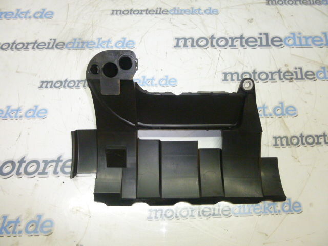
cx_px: 164
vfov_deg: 54.9
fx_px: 237
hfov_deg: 69.4
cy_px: 123
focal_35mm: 25
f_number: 3.1
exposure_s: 1/60
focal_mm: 4.5
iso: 400
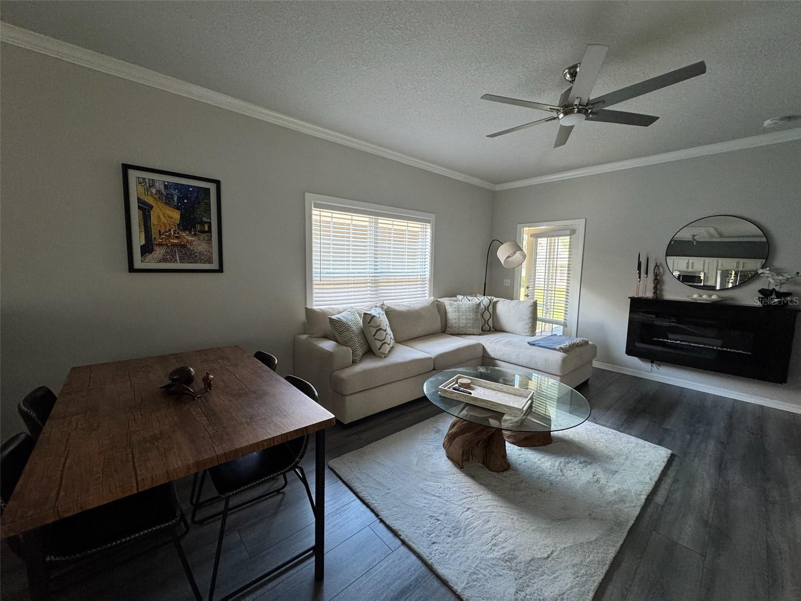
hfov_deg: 102.1
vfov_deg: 85.7
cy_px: 300
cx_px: 400
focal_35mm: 14
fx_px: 324
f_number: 2.2
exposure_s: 1/99
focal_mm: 2.22
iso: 200
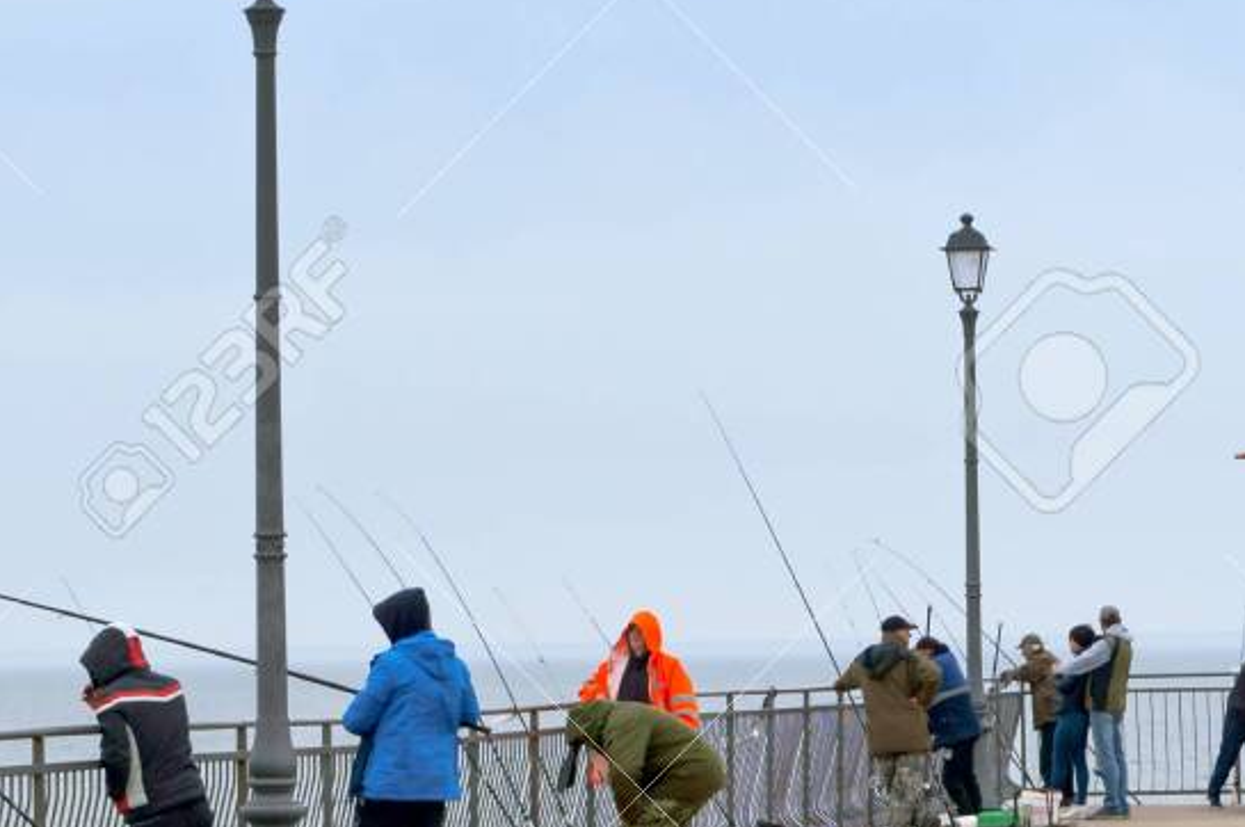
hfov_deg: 11.5
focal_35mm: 179
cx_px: 640
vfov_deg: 7.6
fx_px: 6183
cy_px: 294
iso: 200
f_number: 5.6
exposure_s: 1/2000
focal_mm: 50
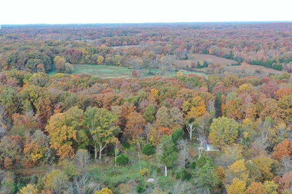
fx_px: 381
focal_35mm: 47
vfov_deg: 28.3
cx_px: 126
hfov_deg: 41.8
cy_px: 137
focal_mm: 10.26
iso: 100
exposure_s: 1/80
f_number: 3.5
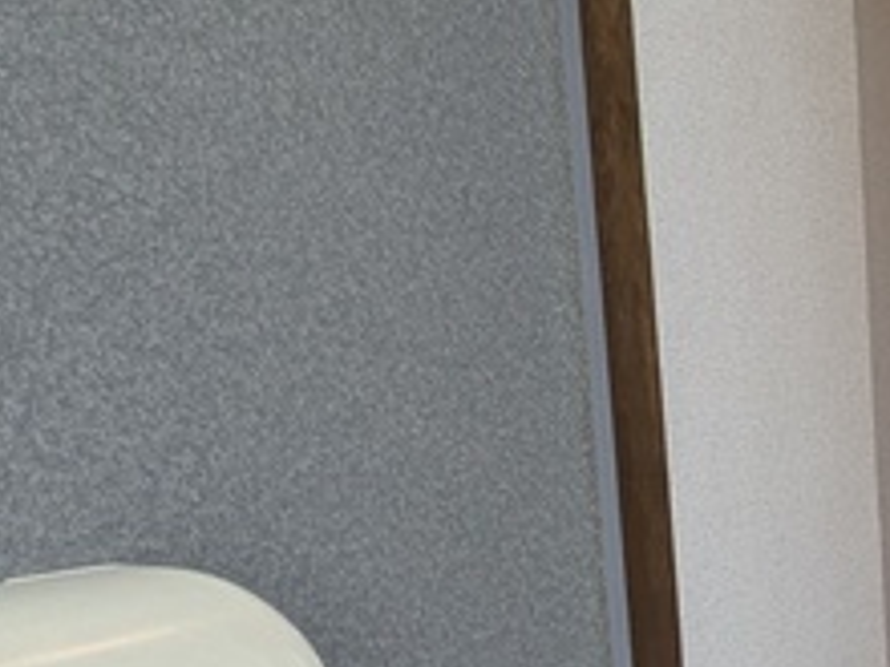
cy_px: 610
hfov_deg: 23.5
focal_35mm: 61
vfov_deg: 23.3
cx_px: 1416
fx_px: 1568
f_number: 2.2
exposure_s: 1/120
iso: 75
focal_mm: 1.83
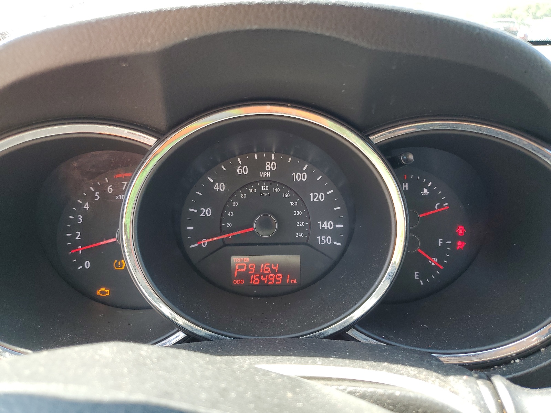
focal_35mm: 26
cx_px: 276
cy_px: 206
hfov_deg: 67.3
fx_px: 414
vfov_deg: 53.1
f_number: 1.5
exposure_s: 1/120
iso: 53
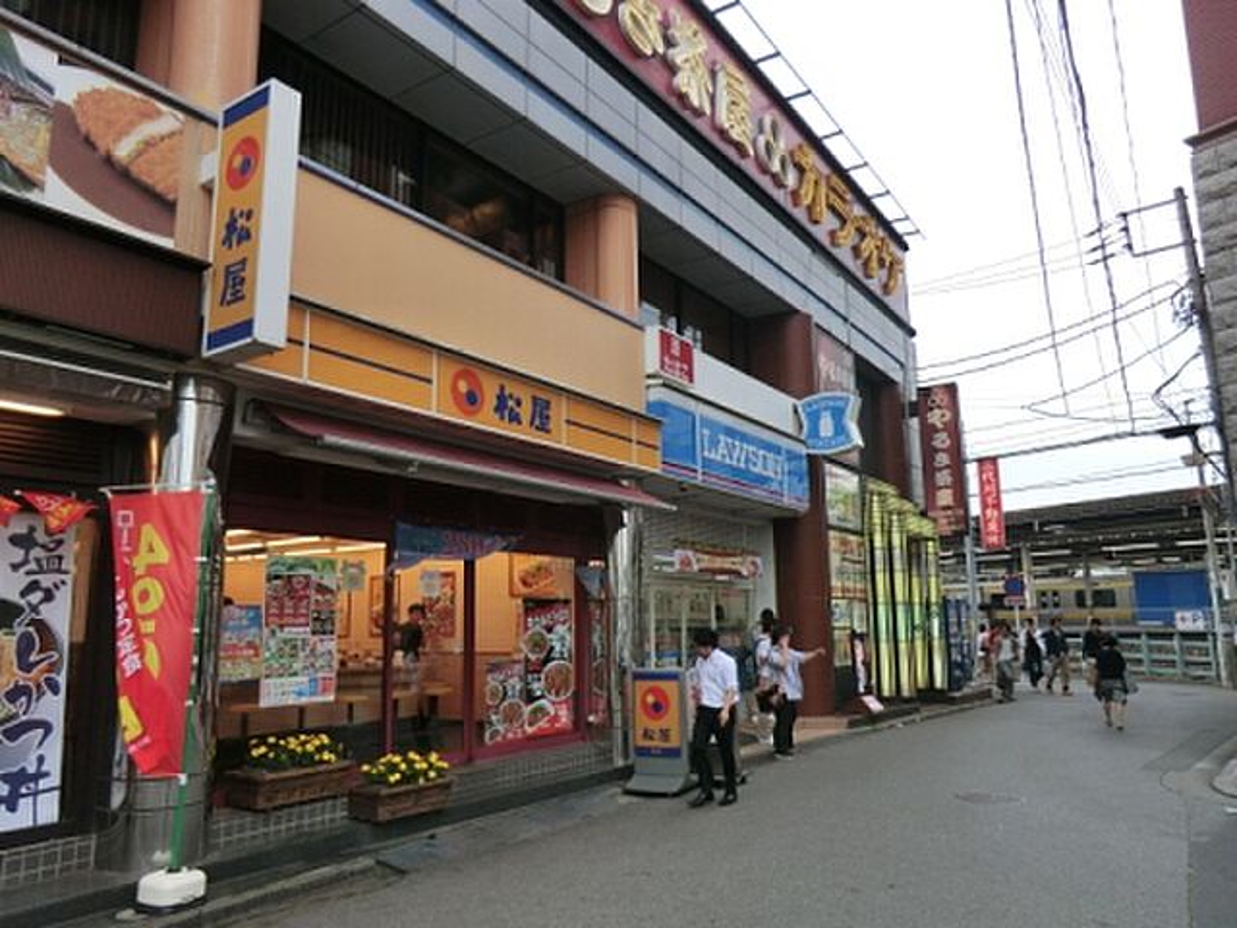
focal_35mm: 24
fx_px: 858
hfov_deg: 71.6
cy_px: 464
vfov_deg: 56.8
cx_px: 618
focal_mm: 4.3
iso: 80
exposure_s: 1/200
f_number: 3.2
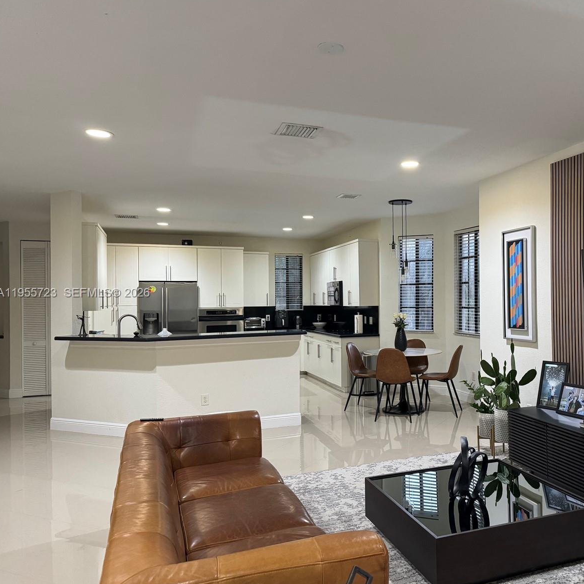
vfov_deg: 55.6
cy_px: 293
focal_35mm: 29
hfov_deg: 54.4
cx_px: 394
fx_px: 554
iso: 400
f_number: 1.78
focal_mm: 6.86
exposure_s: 1/60
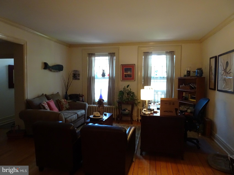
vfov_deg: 56.8
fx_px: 162
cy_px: 88
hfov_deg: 71.6
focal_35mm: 24
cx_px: 117
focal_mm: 4.1
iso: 640
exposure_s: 1/30
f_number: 3.5
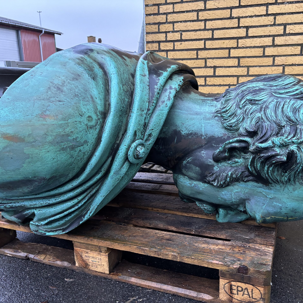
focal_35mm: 31
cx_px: 160
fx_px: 307
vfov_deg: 52.5
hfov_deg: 52.5
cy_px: 153
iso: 320
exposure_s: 1/60
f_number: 1.6
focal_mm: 5.96
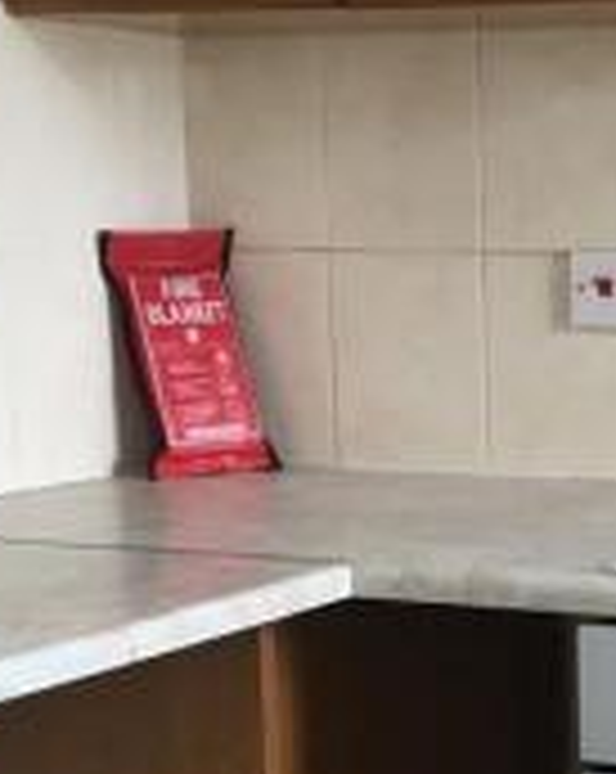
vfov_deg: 19.8
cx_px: 812
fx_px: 2194
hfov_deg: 15.2
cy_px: 601
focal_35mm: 96
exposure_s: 1/33
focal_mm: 4.15
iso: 32
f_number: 2.2
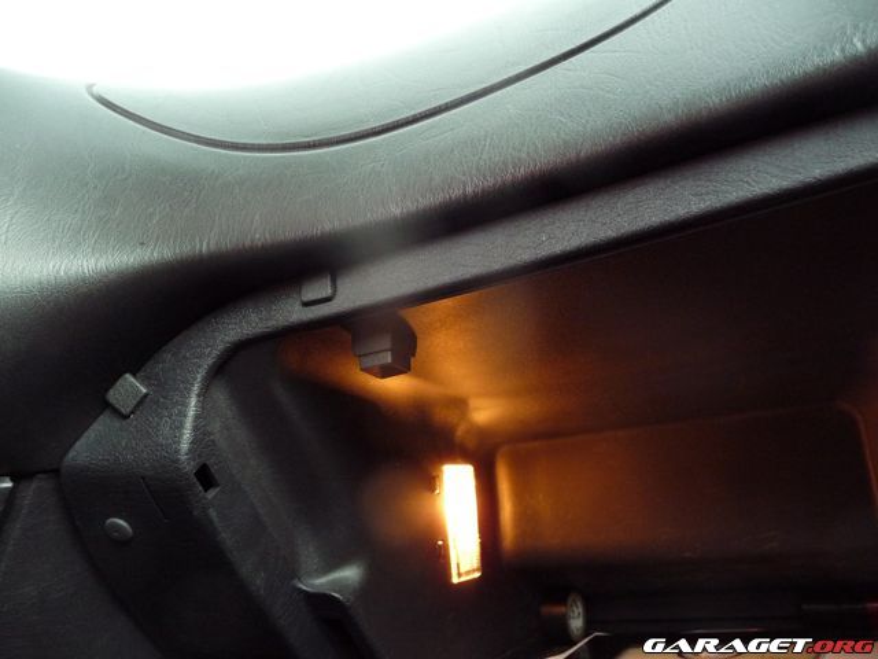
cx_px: 439
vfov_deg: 49.7
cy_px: 330
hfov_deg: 63.4
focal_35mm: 28
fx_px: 710
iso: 400
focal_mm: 4.7
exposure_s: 1/20
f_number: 3.3
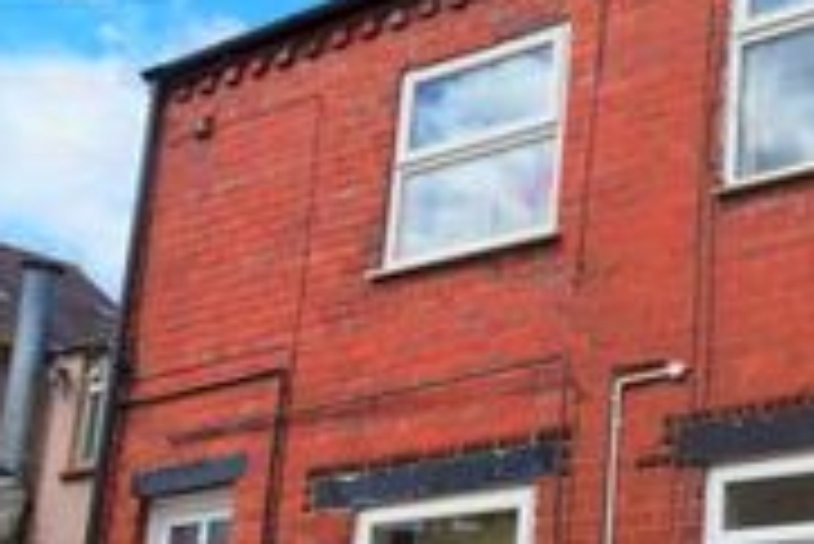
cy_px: 447
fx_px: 1312
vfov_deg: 23.0
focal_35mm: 58
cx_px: 913
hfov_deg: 30.5
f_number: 11
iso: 400
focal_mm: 10
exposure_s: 1/400
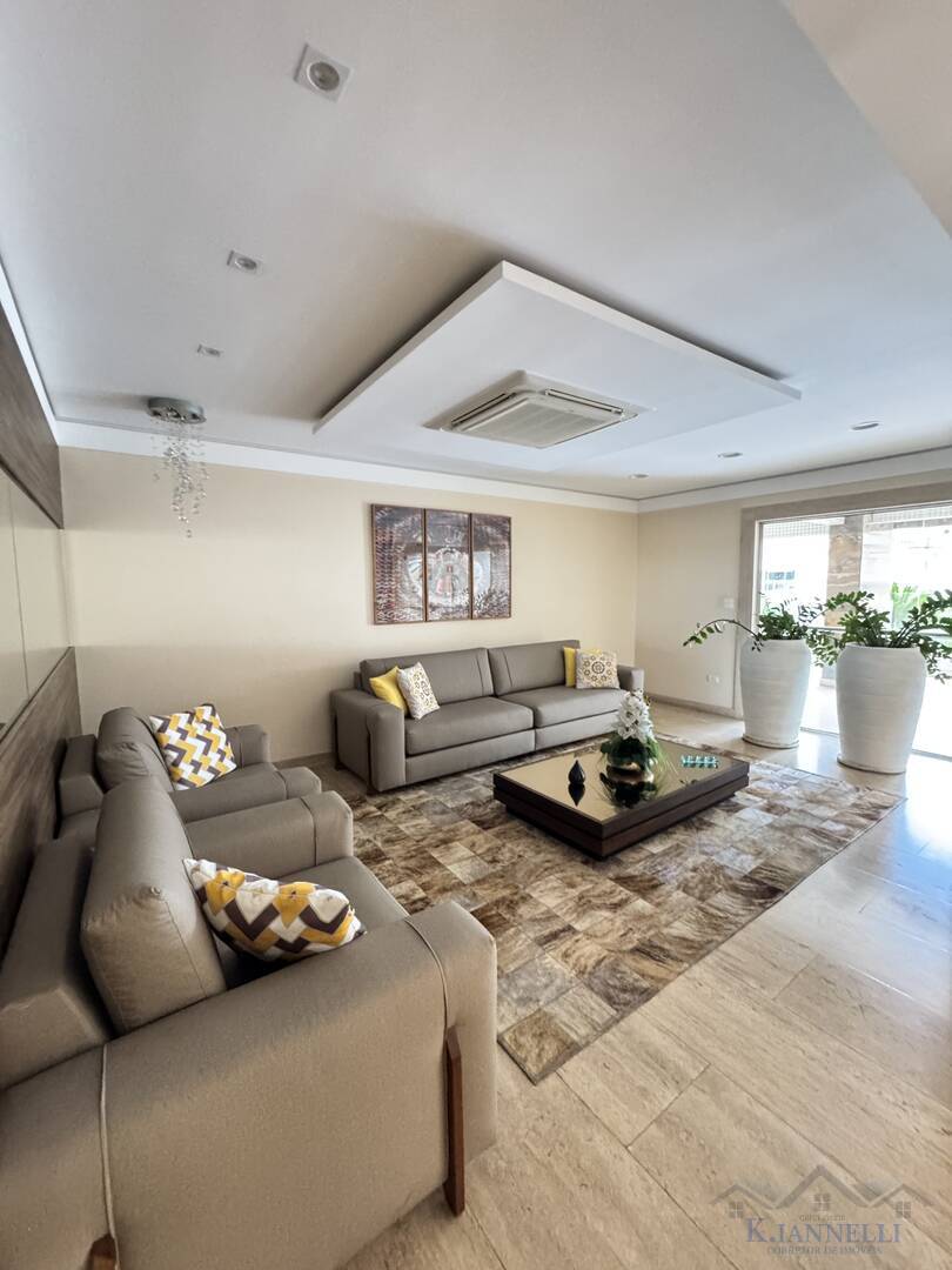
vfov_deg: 102.1
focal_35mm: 14
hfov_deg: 85.7
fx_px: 513
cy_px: 635
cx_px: 476
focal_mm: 2.22
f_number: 2.2
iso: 1000
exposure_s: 1/40
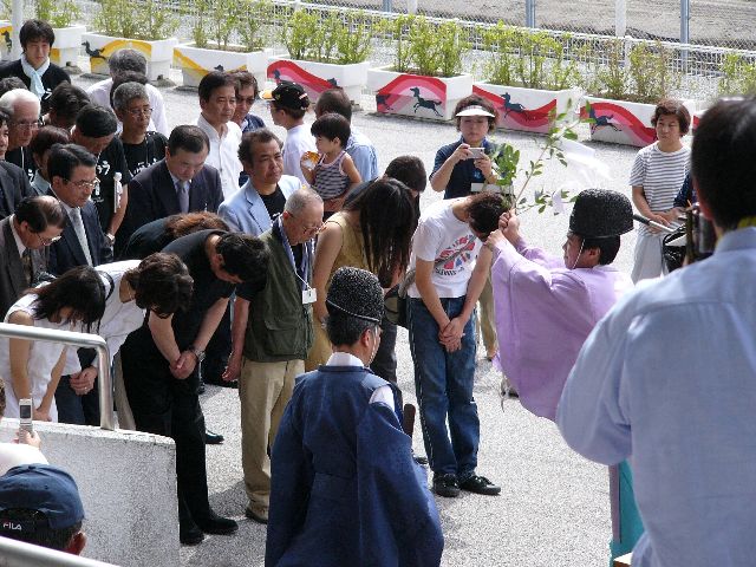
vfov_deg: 9.2
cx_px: 378
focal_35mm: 161
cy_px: 284
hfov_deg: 12.3
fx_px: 3516
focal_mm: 26.8
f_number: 2.8
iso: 100
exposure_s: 1/1000
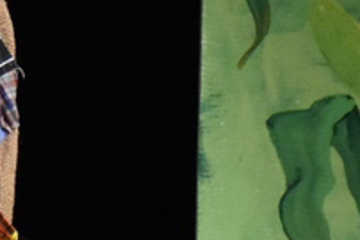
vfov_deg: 2.6
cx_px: -511
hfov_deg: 3.8
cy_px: -141
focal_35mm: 531
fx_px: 5314
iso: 5000
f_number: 5
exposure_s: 1/500
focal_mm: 70
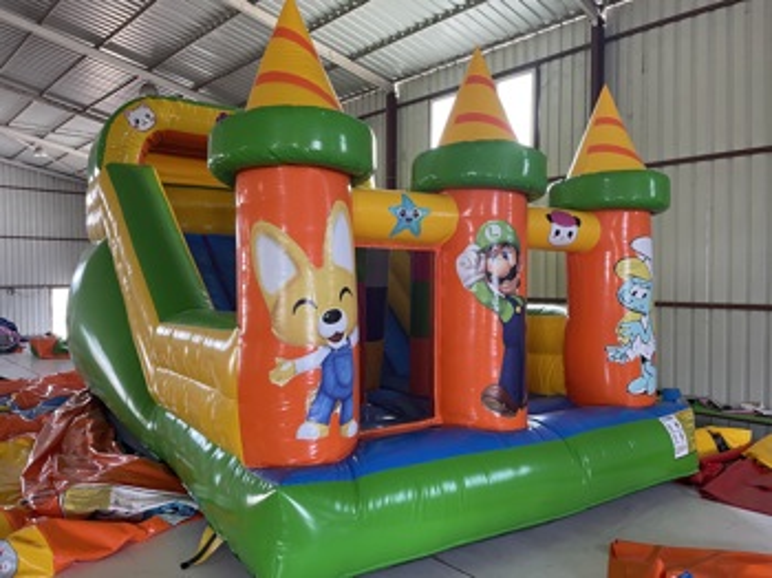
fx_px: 579
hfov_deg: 67.3
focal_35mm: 26
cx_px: 386
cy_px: 289
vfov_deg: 53.0
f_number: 1.6
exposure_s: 1/75
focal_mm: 4.2
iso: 125
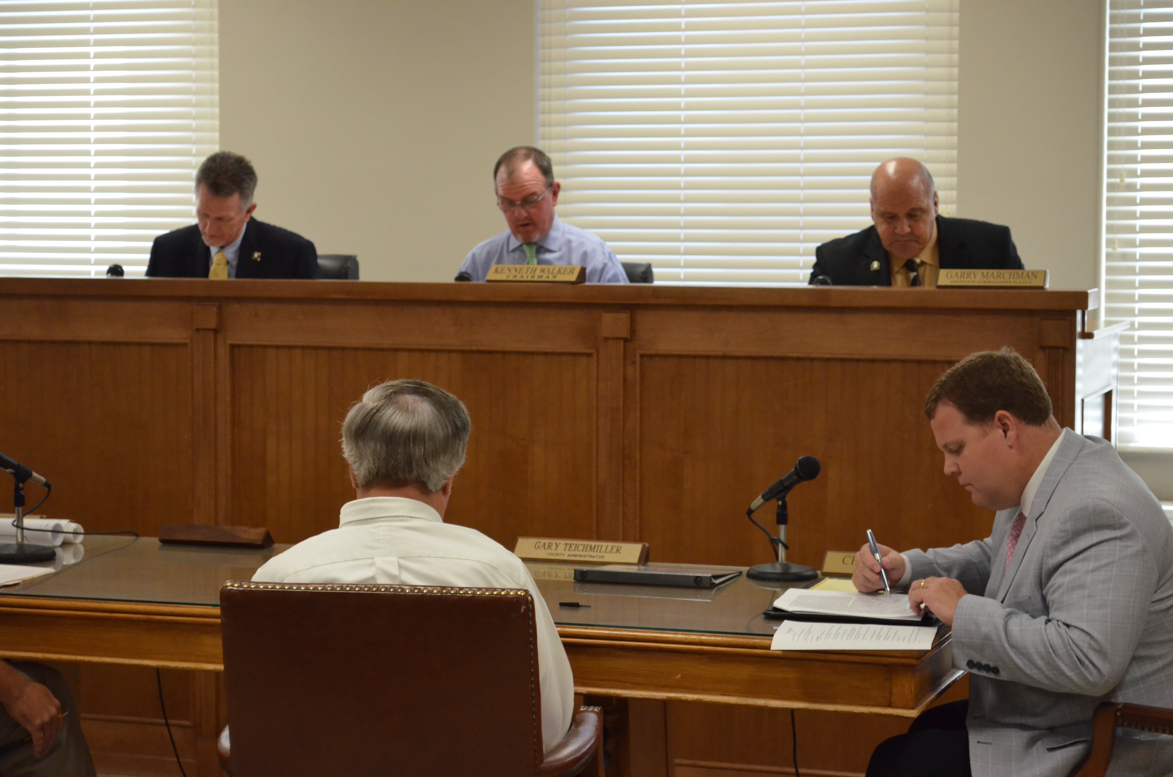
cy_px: 388
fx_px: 2439
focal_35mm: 75
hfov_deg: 27.0
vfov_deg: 18.1
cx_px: 586
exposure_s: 1/200
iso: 2500
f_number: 5.6
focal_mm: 50
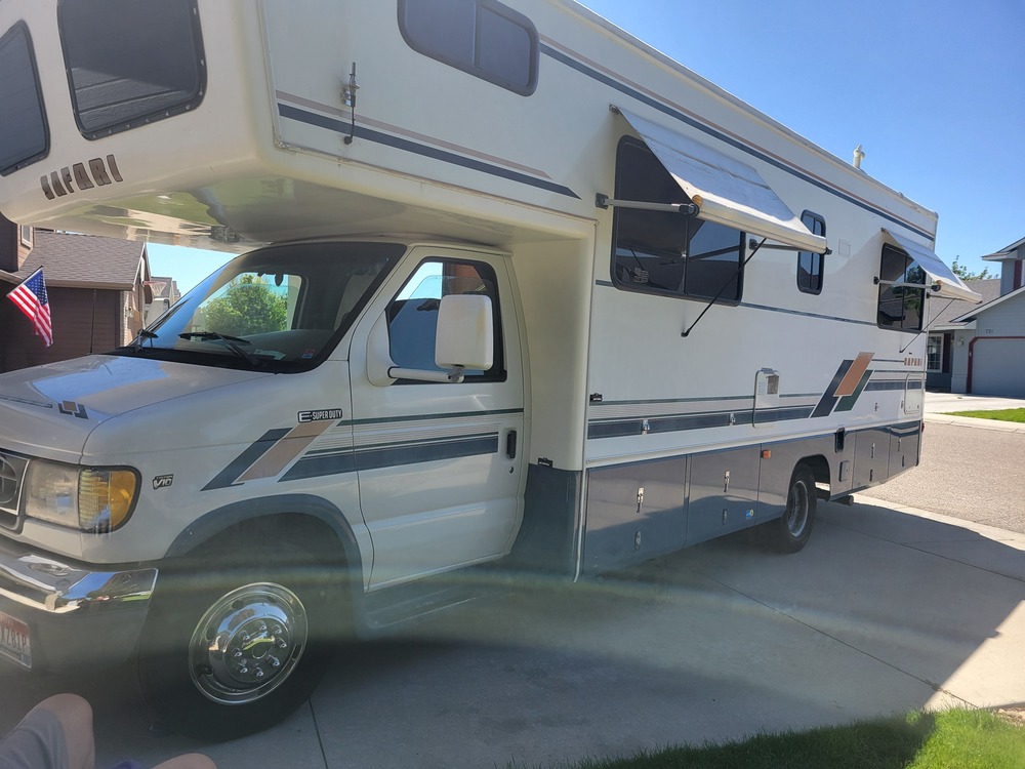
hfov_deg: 67.3
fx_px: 770
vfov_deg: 53.1
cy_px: 384
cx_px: 512
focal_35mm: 26
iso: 40
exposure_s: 1/1384
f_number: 1.8
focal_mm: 5.4
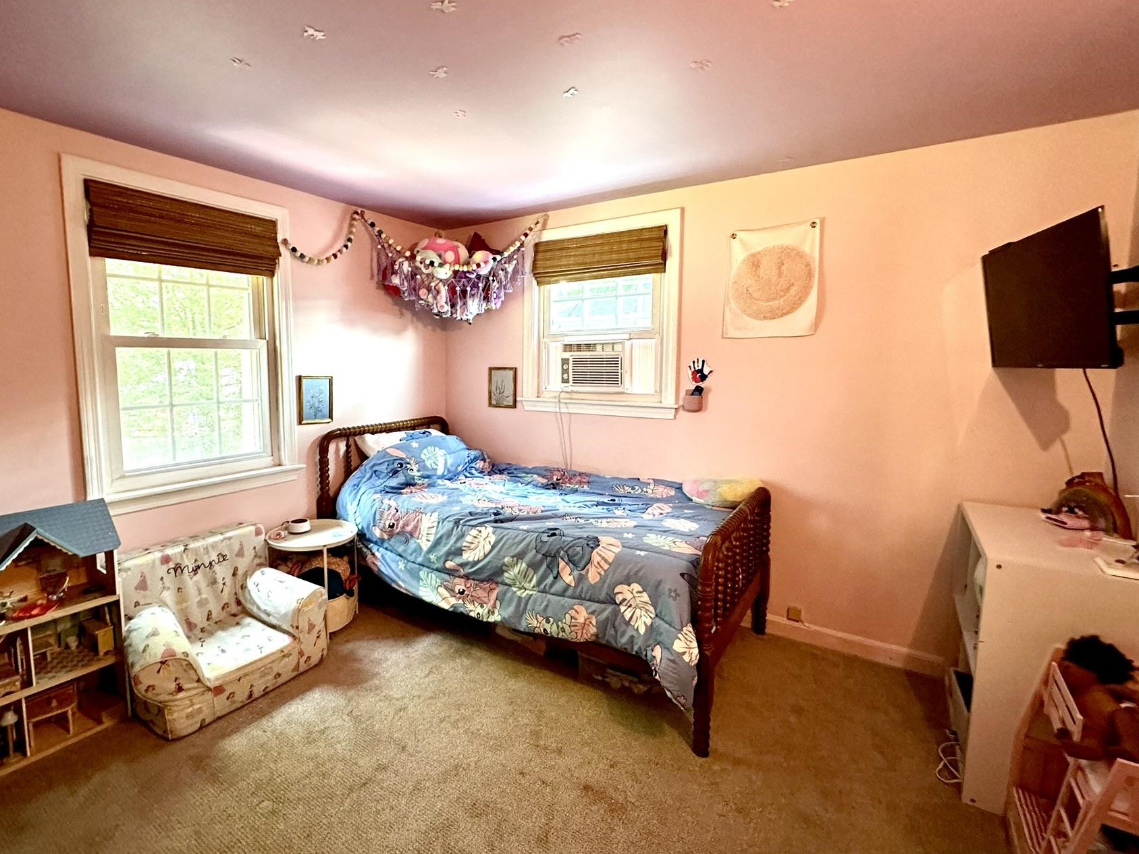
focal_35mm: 17
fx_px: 559
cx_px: 492
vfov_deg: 74.7
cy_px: 415
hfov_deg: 90.5
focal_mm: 2.22
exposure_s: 1/60
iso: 640
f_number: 2.2
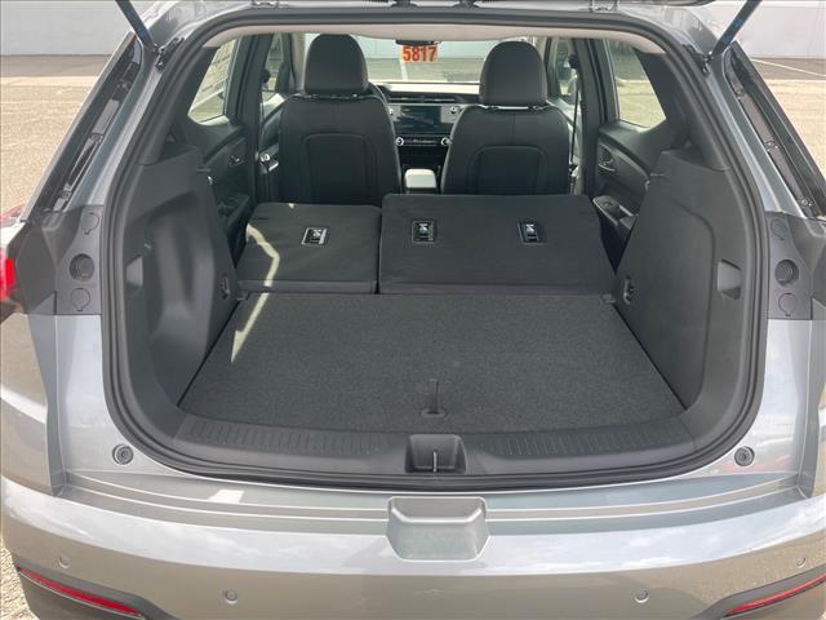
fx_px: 620
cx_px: 413
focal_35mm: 26
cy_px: 310
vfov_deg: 53.1
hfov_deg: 67.3
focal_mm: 4.2
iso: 50
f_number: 1.6
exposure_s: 1/121
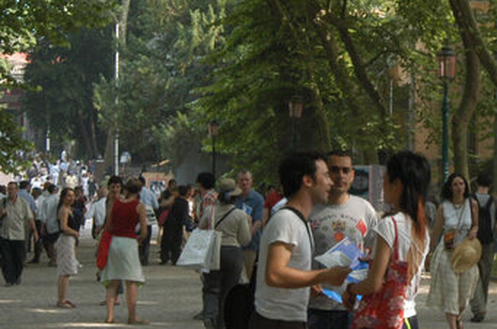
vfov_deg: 11.0
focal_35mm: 124
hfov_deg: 16.2
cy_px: 122
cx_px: 521
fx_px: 1709
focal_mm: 26
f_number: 8
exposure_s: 1/80
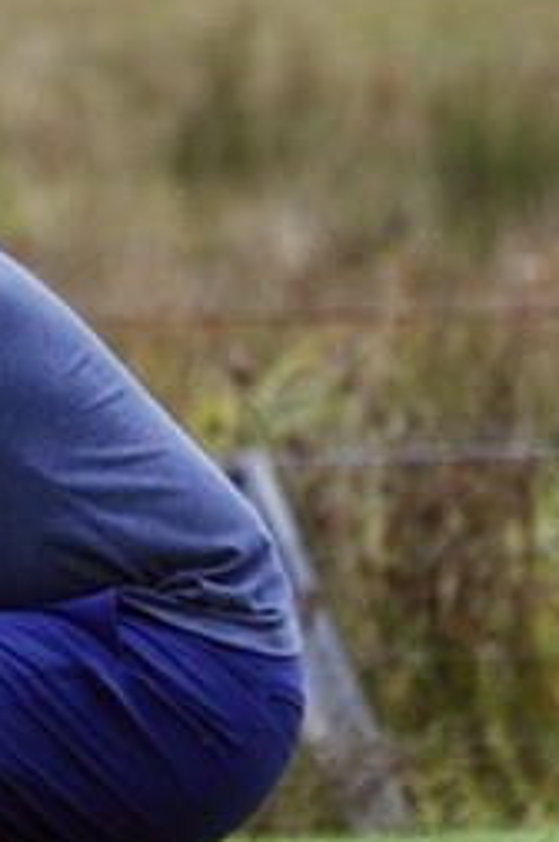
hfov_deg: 0.9
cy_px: 384
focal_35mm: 1480
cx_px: -566
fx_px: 34564
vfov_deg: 1.4
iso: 400
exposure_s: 1/1000
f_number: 5.3
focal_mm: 230
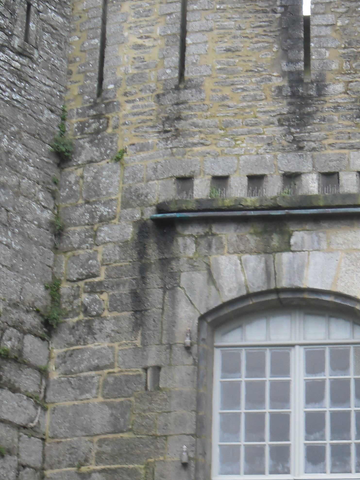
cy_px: 402
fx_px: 1234
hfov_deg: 16.5
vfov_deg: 21.7
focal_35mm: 89
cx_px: 271
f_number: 4.5
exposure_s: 1/36
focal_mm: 7.8
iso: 100
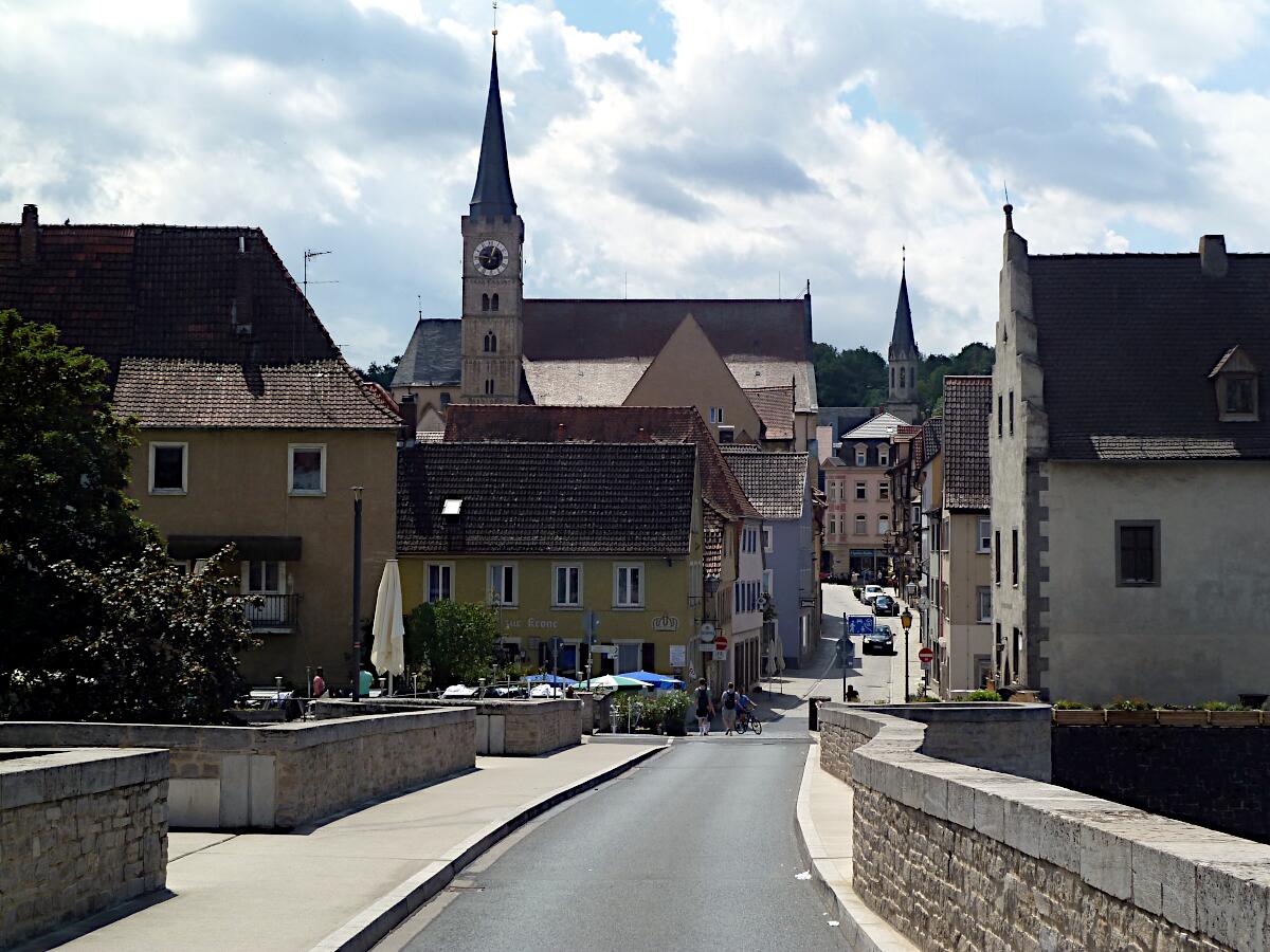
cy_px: 476
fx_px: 2165
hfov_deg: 32.7
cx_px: 635
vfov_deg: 24.8
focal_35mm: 59
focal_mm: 9.7
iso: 80
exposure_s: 1/500
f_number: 5
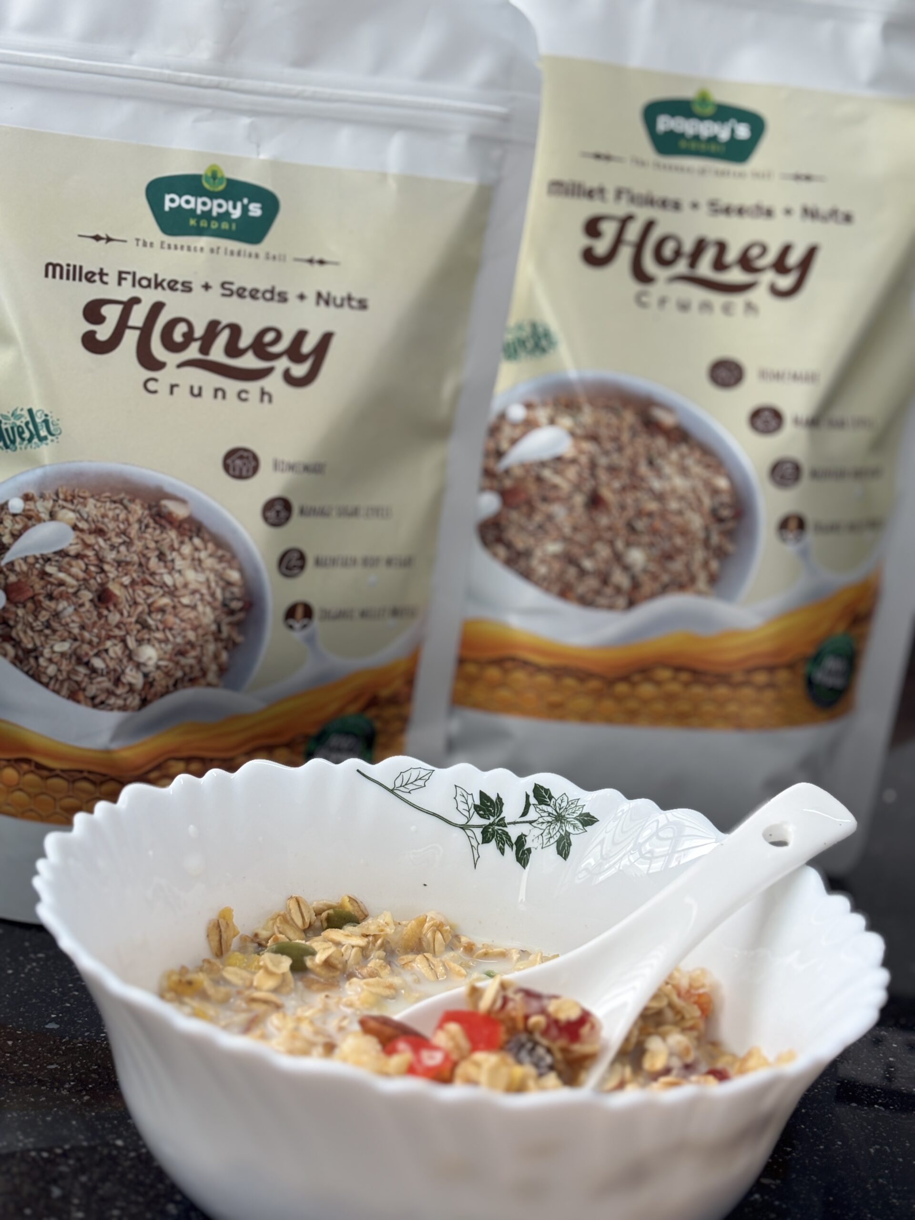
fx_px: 1833
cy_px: 610
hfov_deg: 28.0
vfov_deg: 36.8
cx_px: 458
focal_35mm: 52
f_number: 1.6
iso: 50
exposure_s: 1/100
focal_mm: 5.96
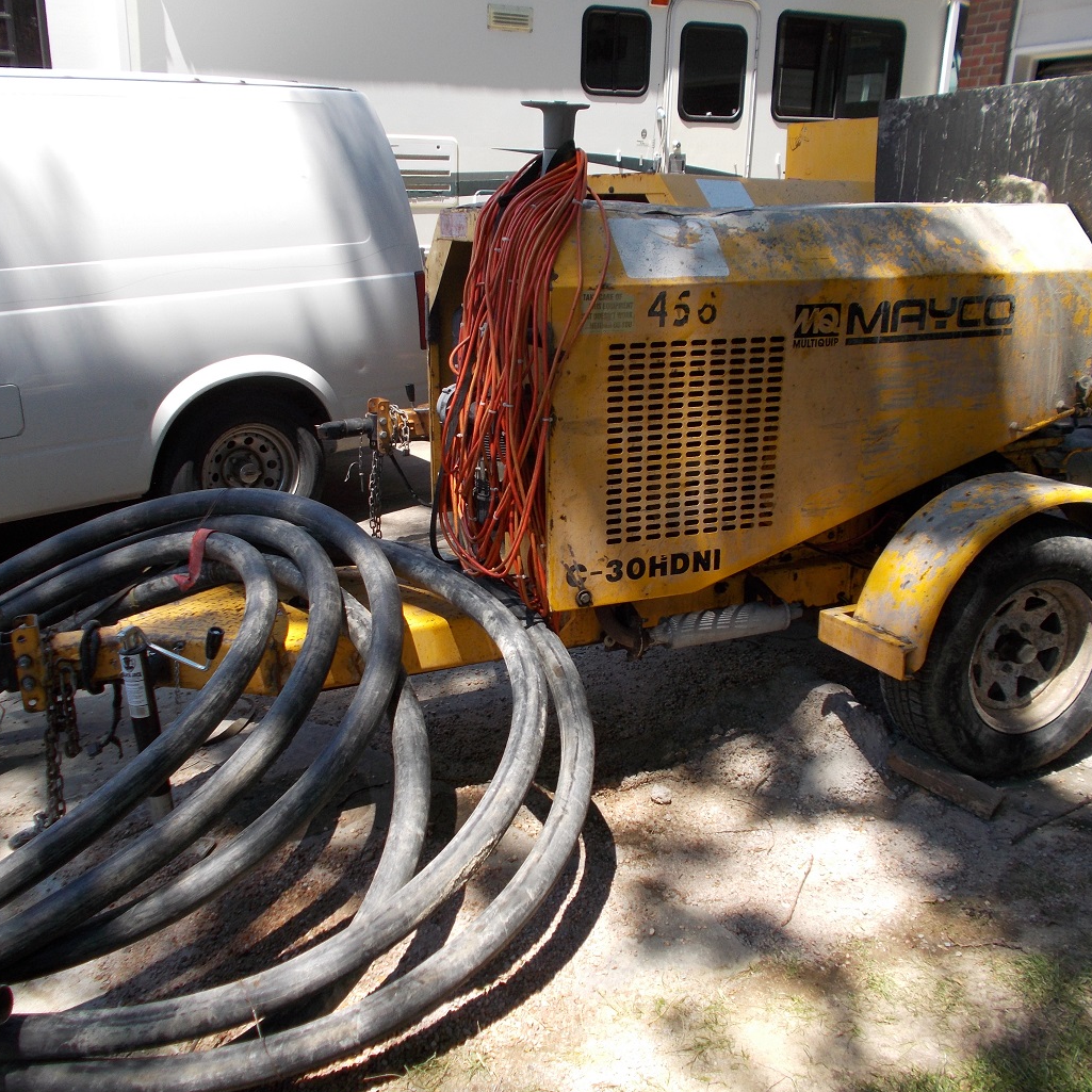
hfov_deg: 52.5
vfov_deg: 52.5
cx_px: 540
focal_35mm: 31
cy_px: 550
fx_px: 1106
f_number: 3.2
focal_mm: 4.6
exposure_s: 1/320
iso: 80
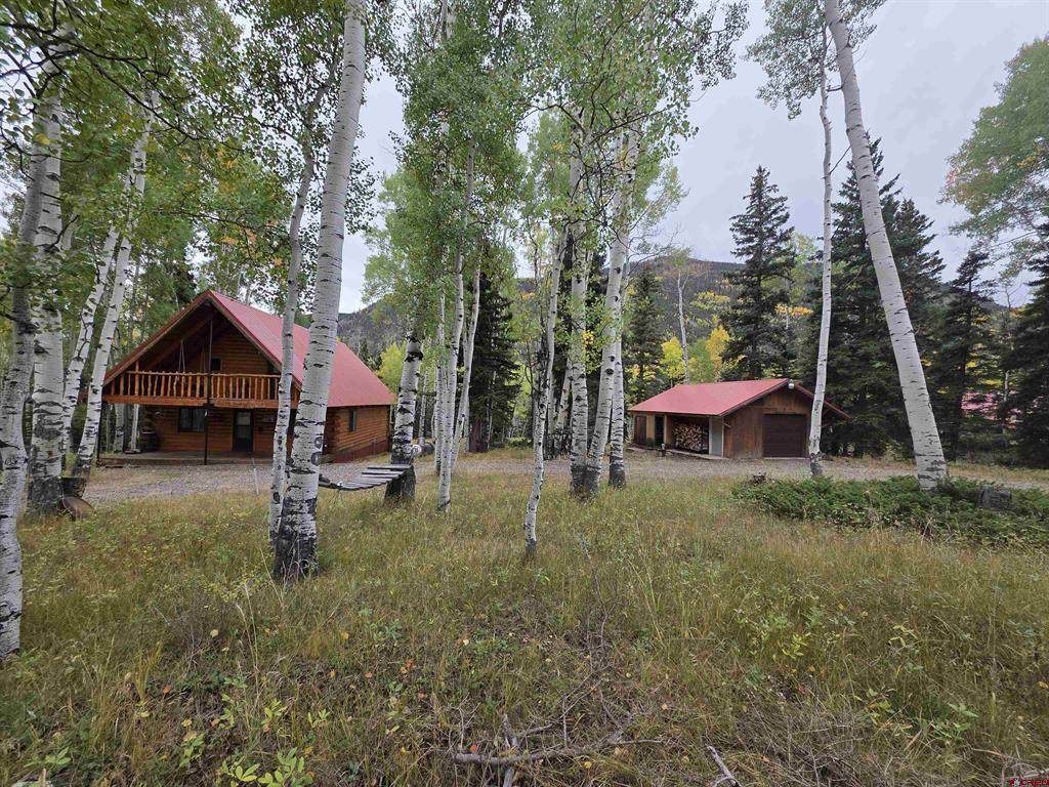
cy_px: 394
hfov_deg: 106.2
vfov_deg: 89.9
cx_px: 524
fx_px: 394
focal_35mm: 13
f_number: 1.9
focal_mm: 2.2
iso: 40
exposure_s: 1/296
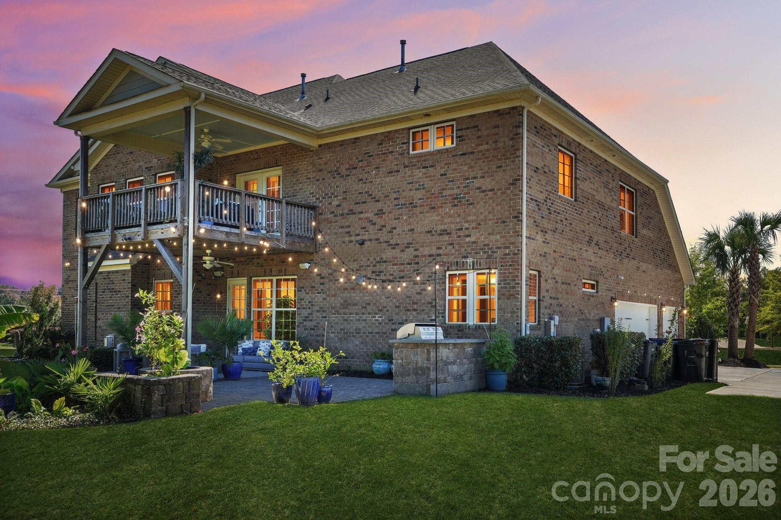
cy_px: 260
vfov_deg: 43.6
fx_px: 651
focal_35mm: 30
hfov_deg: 61.9
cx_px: 390
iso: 100
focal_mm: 20
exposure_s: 1/30
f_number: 8
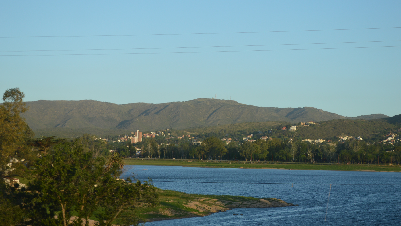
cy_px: 96
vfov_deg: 14.0
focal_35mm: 87
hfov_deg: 24.6
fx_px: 920
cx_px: 201
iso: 100
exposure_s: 1/125
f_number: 5.6
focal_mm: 55
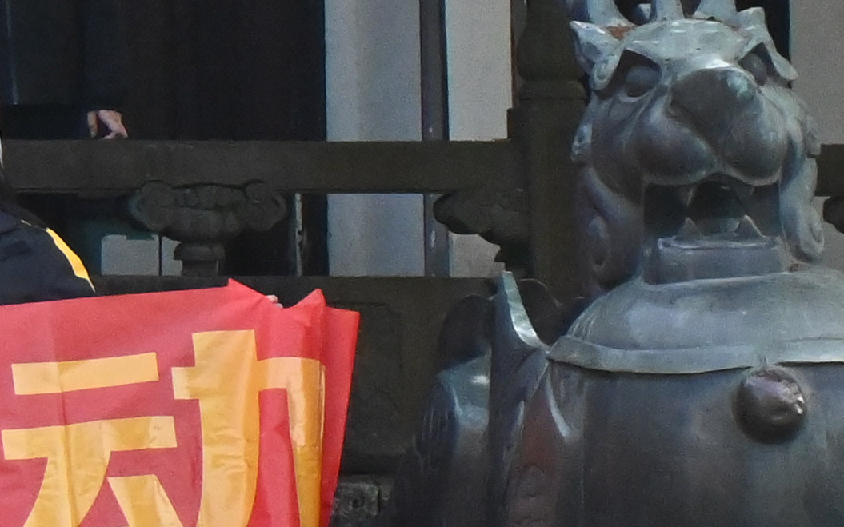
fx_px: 4638
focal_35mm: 202
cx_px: -1200
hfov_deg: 9.3
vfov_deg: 6.4
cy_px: -192
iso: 2500
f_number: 10
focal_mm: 25
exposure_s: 1/400
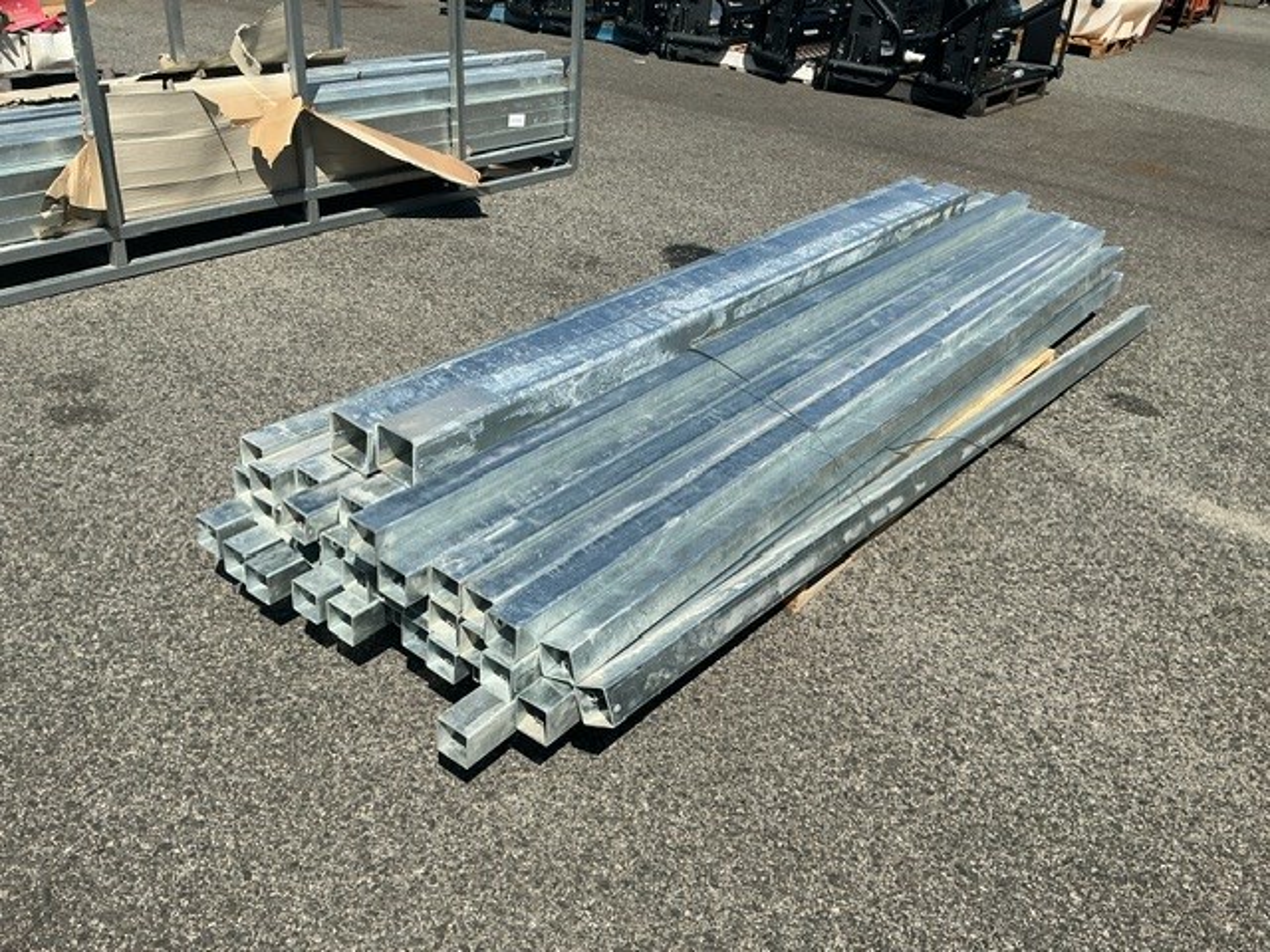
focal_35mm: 29
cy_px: 476
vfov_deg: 48.2
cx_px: 635
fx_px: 1064
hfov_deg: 61.7
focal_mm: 3
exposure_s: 1/2801
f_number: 1.8
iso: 25
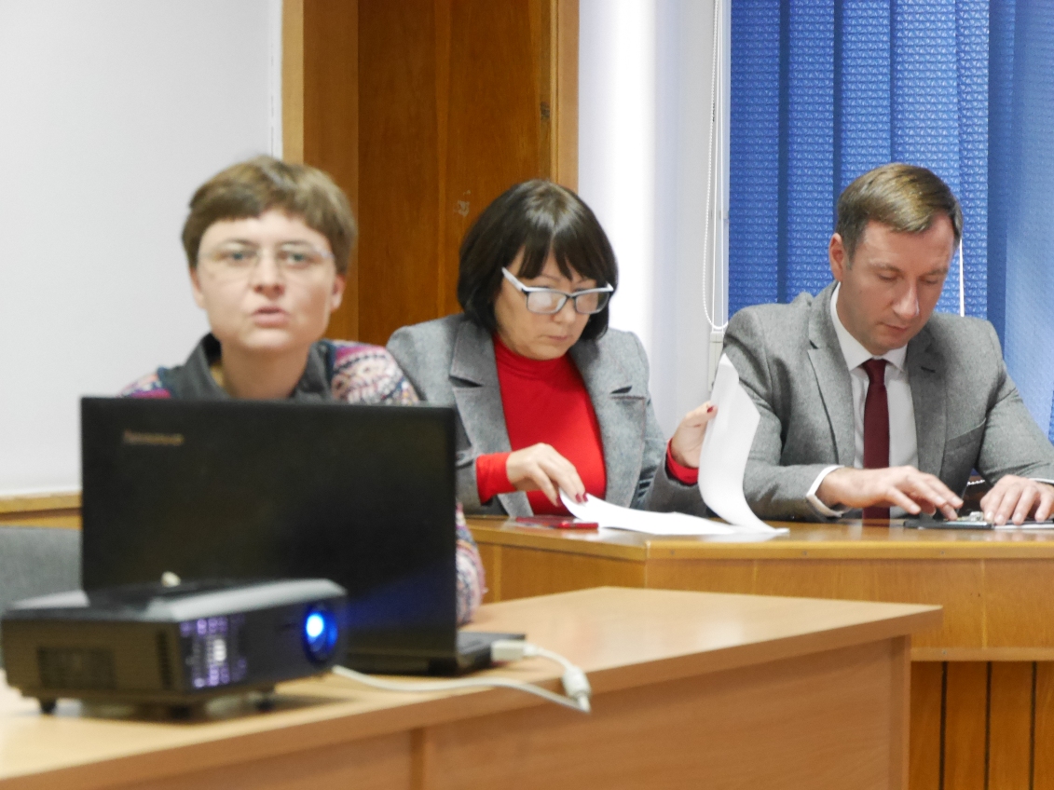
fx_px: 3958
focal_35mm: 130
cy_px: 395
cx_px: 527
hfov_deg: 15.2
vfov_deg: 11.4
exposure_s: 1/20
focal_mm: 65
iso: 3200
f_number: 5.3
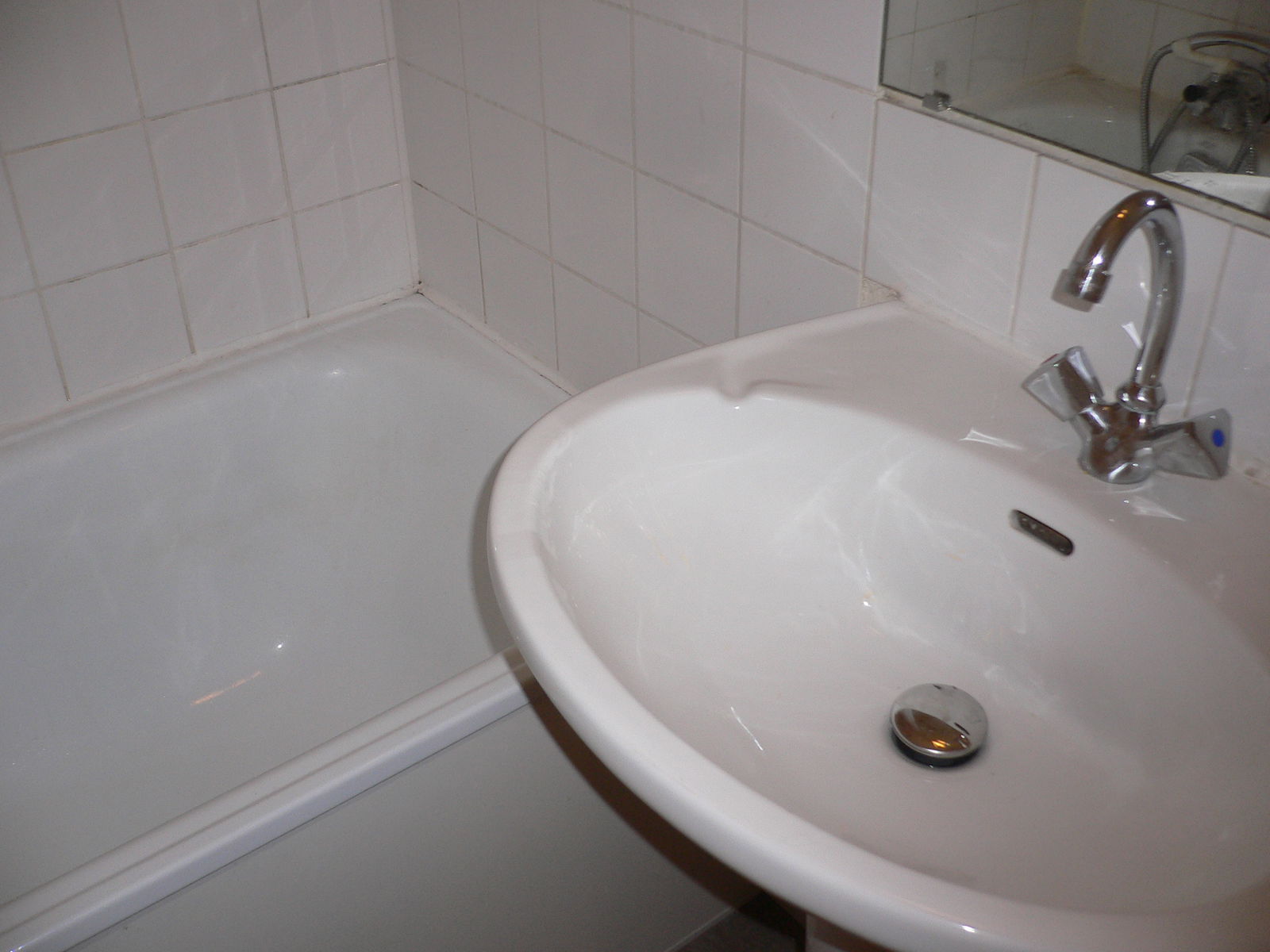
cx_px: 635
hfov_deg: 52.6
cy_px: 476
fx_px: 1284
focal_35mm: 35
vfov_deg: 40.7
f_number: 2.8
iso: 100
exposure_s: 1/60
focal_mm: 5.8
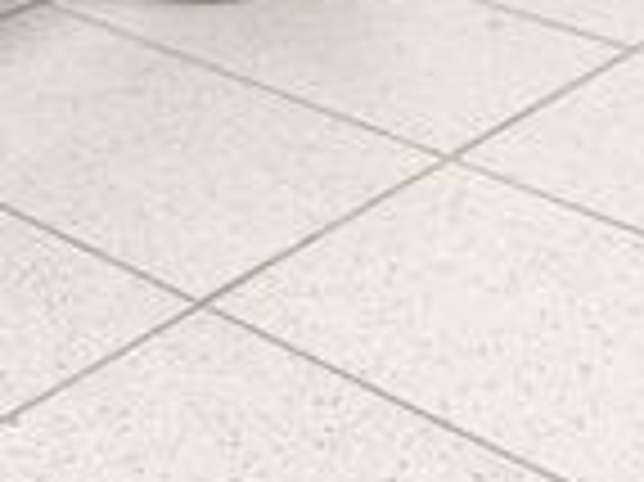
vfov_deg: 13.0
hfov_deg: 15.5
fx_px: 1915
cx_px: -612
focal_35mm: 103
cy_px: -392
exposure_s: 1/33
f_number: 1.8
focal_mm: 5.4
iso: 125
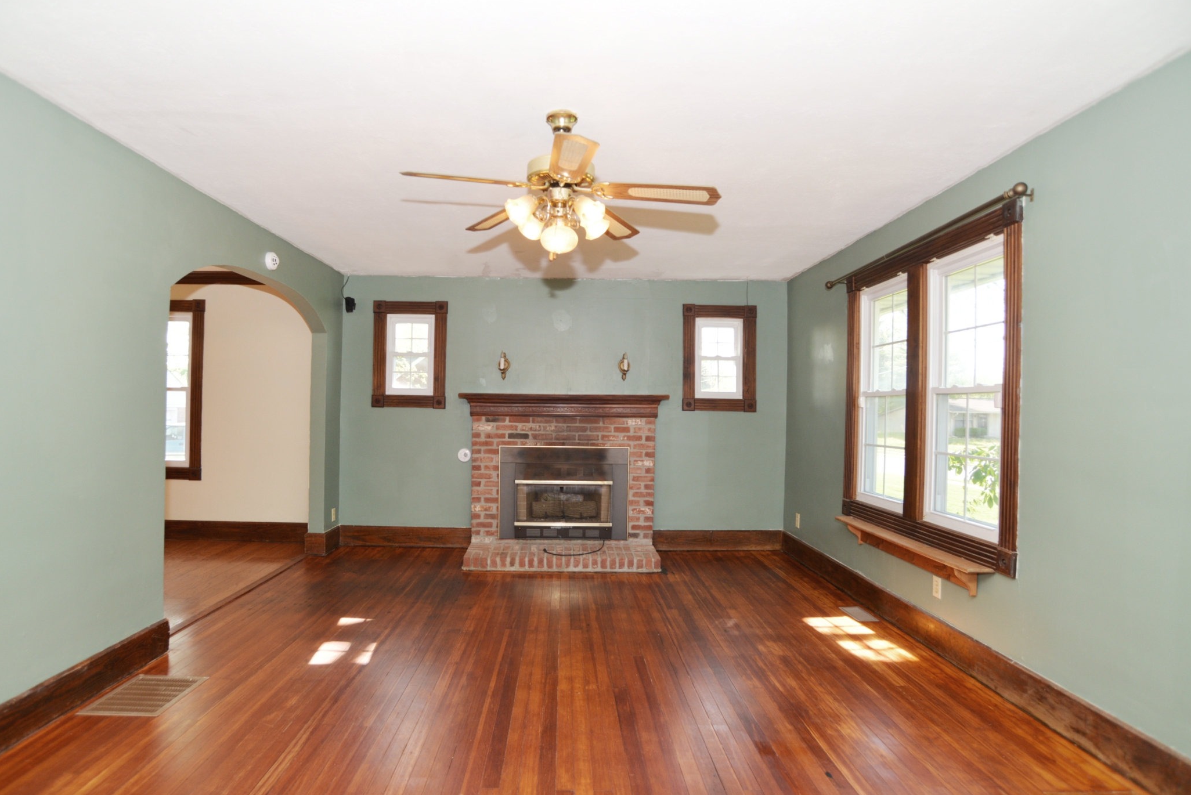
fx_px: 629
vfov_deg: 64.6
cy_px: 395
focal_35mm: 19
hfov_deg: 86.8
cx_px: 572
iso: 400
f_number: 5.6
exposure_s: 1/100
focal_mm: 18
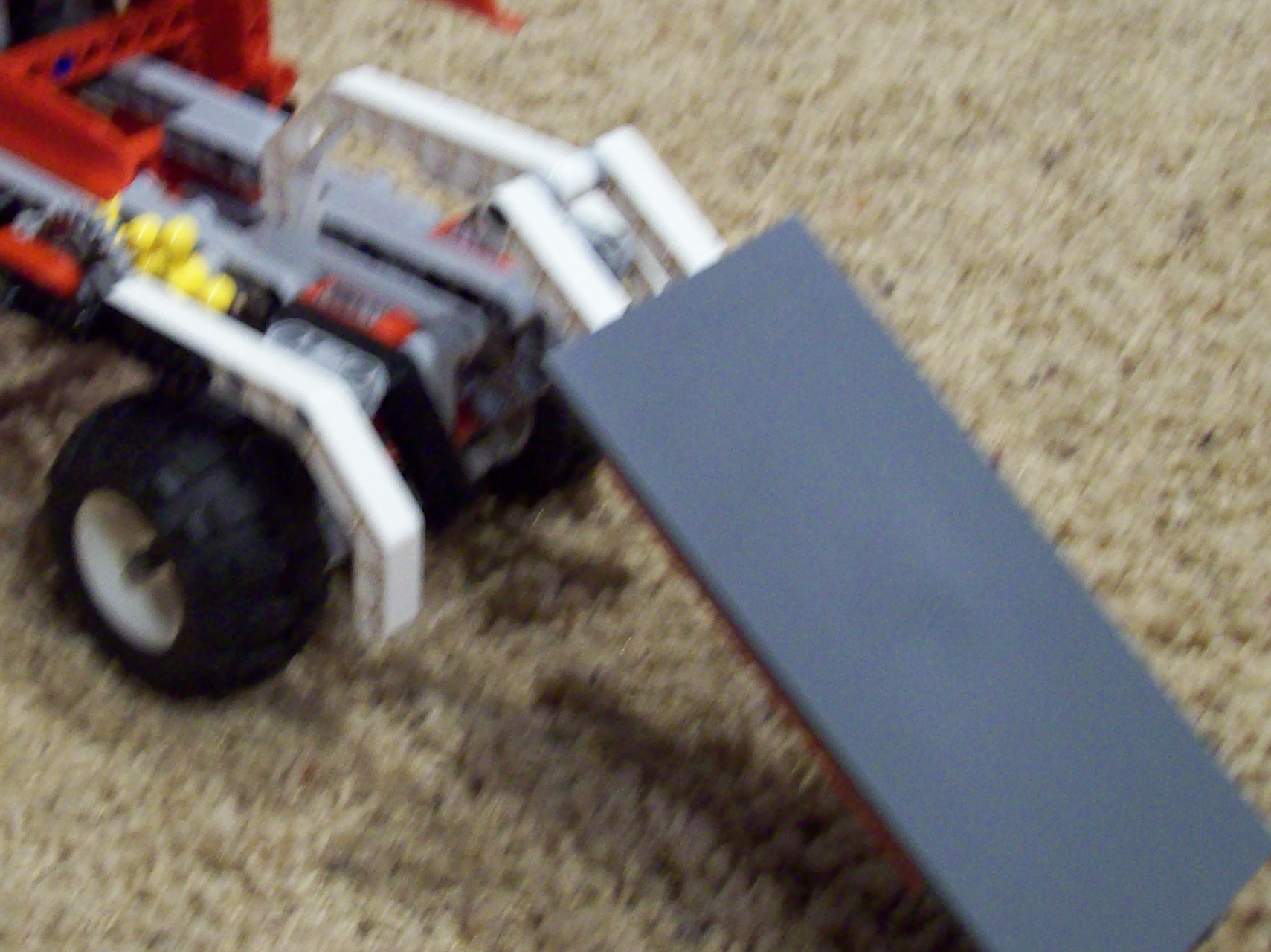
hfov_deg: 31.7
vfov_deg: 24.4
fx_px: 2202
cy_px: 378
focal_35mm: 60
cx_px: 347
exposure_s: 1/8
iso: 200
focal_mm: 6
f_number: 2.7
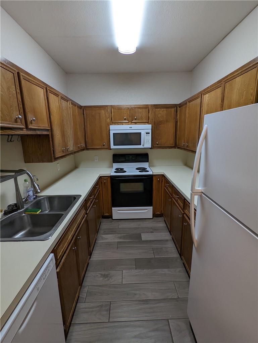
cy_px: 172
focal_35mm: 16
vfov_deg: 94.4
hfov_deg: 78.3
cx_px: 129
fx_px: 159
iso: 153
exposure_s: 1/40
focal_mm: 2.35
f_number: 2.2
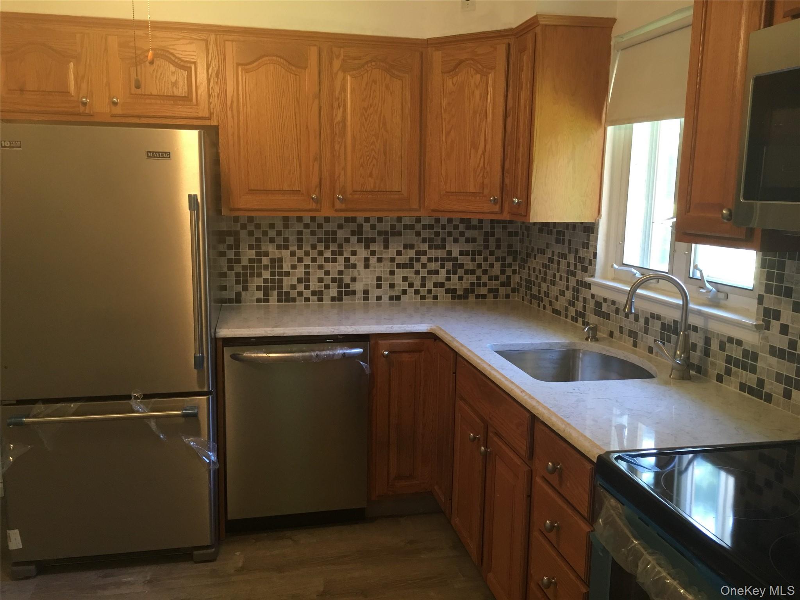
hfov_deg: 61.7
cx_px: 400
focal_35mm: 29
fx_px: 670
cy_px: 300
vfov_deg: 48.2
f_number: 2.2
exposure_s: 1/17
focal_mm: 4.15
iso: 100
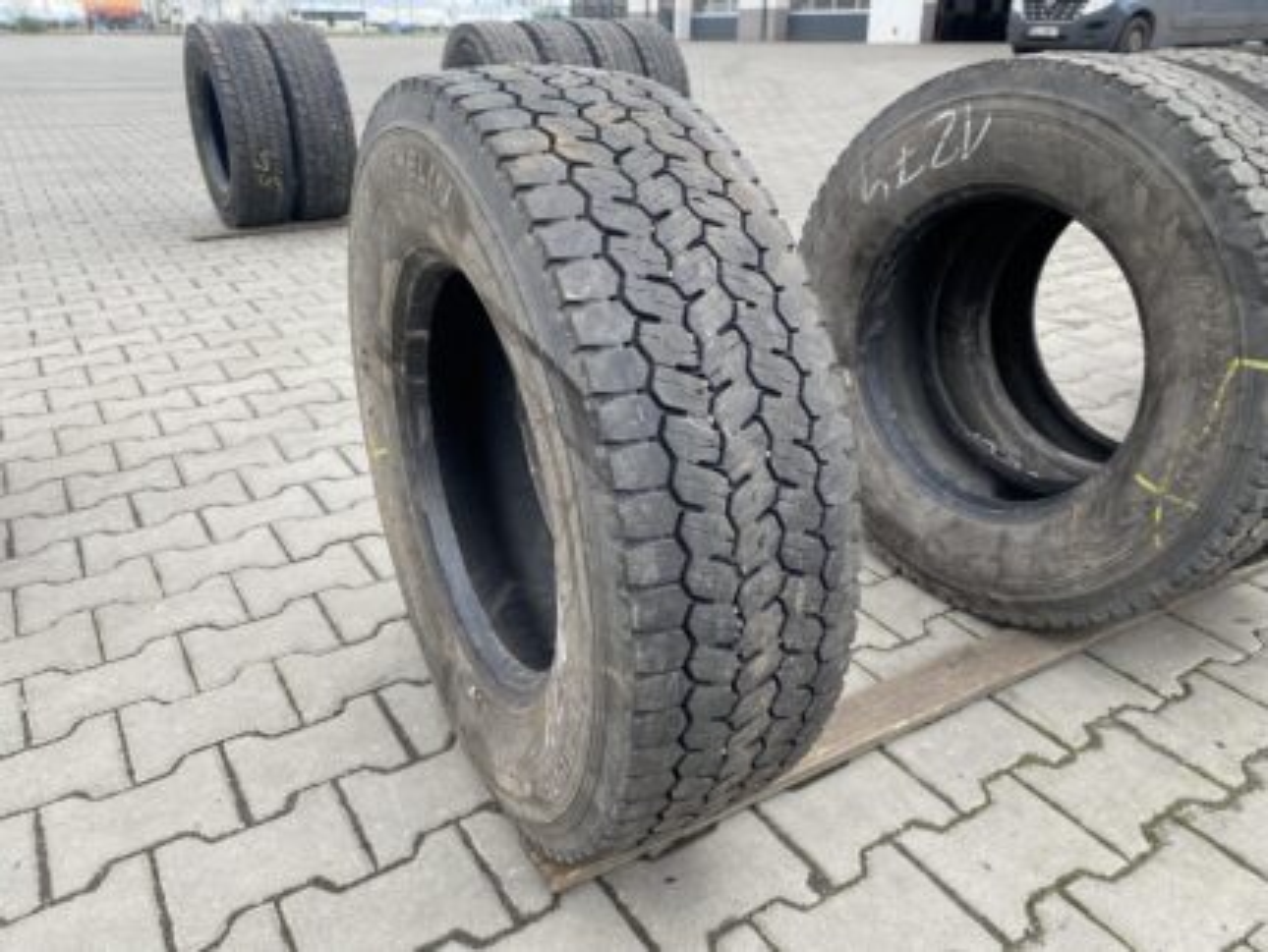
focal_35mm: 26
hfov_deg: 67.3
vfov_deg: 53.1
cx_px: 634
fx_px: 953
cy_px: 476
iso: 32
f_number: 1.8
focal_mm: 4.25
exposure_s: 1/377
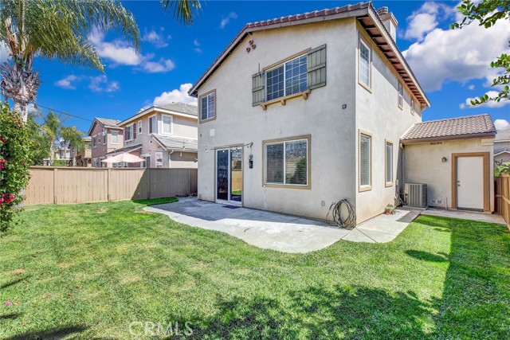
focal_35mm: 15
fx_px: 213
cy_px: 170
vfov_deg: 77.4
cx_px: 255
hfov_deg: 100.4
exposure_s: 1/500
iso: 400
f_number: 11
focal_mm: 10
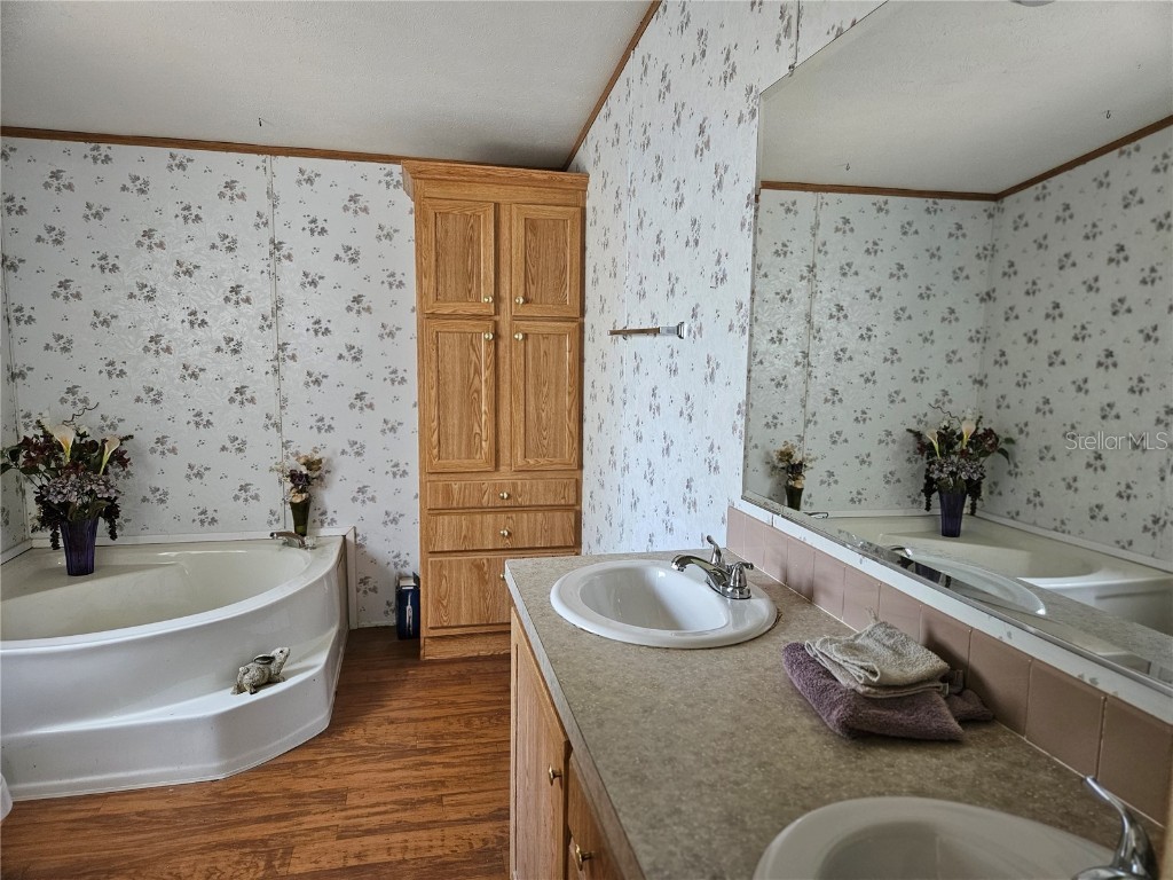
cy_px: 440
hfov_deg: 73.9
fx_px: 779
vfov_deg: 58.9
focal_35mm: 23
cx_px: 586
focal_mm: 5.4
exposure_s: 1/120
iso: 320
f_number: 1.8
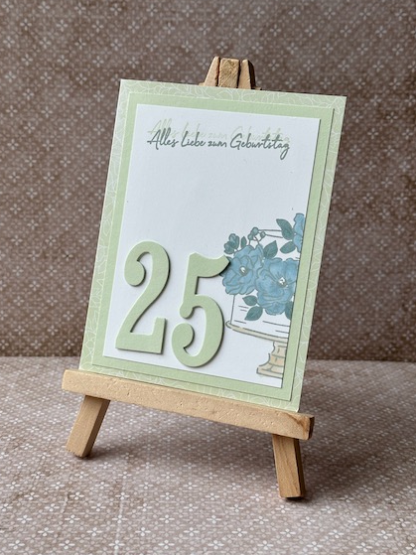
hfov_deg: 26.5
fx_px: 882
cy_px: 277
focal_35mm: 55
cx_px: 192
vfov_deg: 34.9
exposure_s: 1/417
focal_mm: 6.86
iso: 64
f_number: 1.78
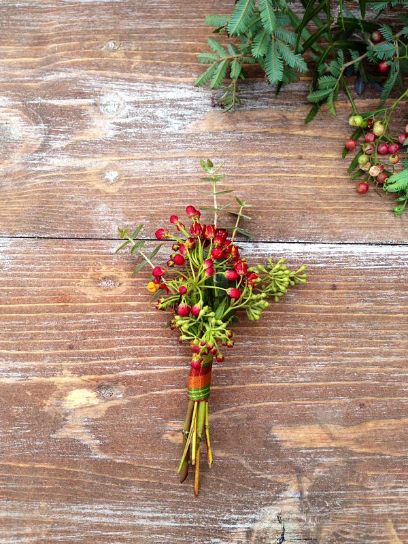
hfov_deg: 42.9
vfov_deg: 55.4
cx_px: 204
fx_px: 519
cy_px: 272
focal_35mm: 33
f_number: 2.4
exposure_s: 1/317
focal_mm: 4.12
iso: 50
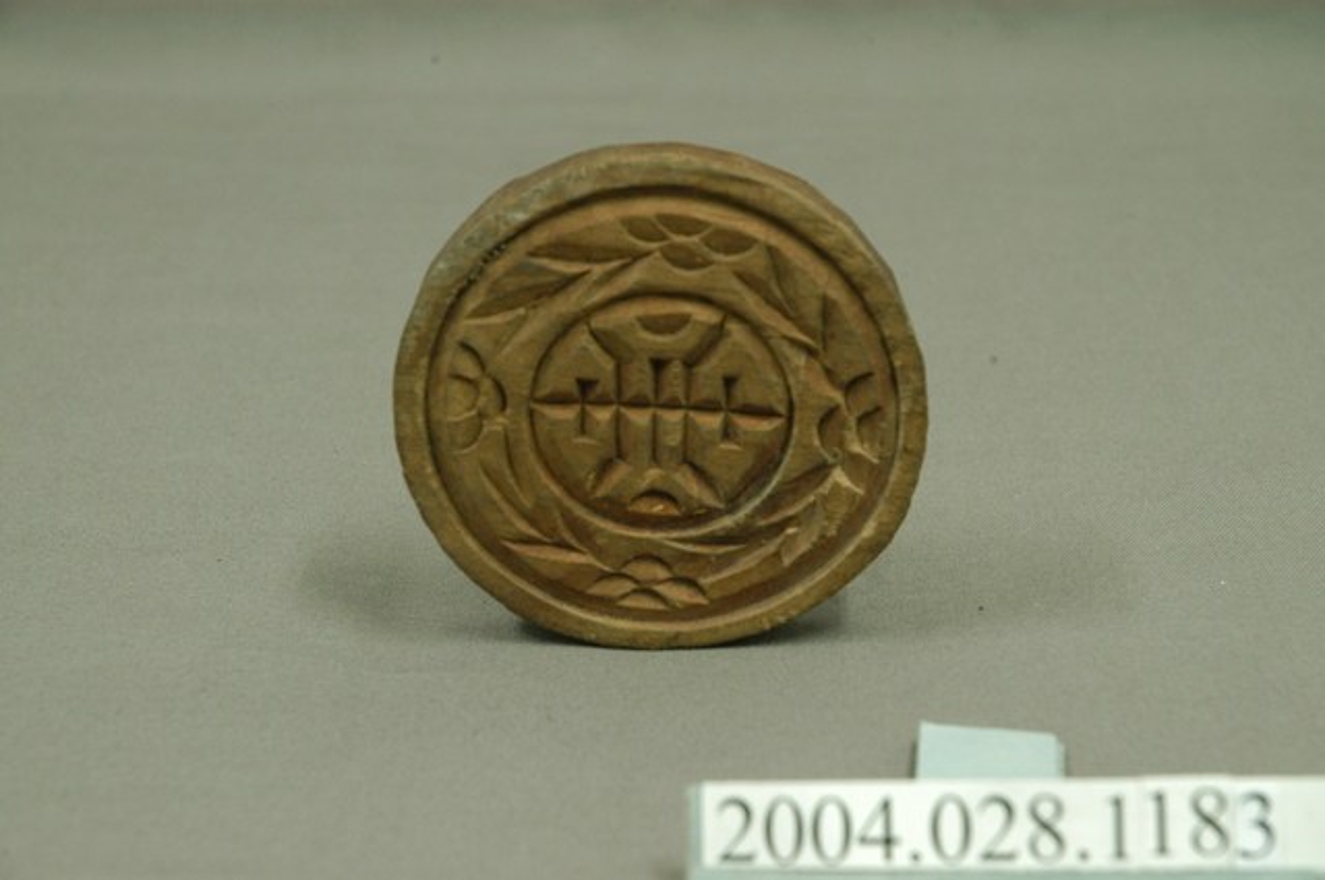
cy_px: 440
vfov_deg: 13.0
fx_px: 3860
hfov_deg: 19.5
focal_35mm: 105
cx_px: 662
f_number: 8
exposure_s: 1/6
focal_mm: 70
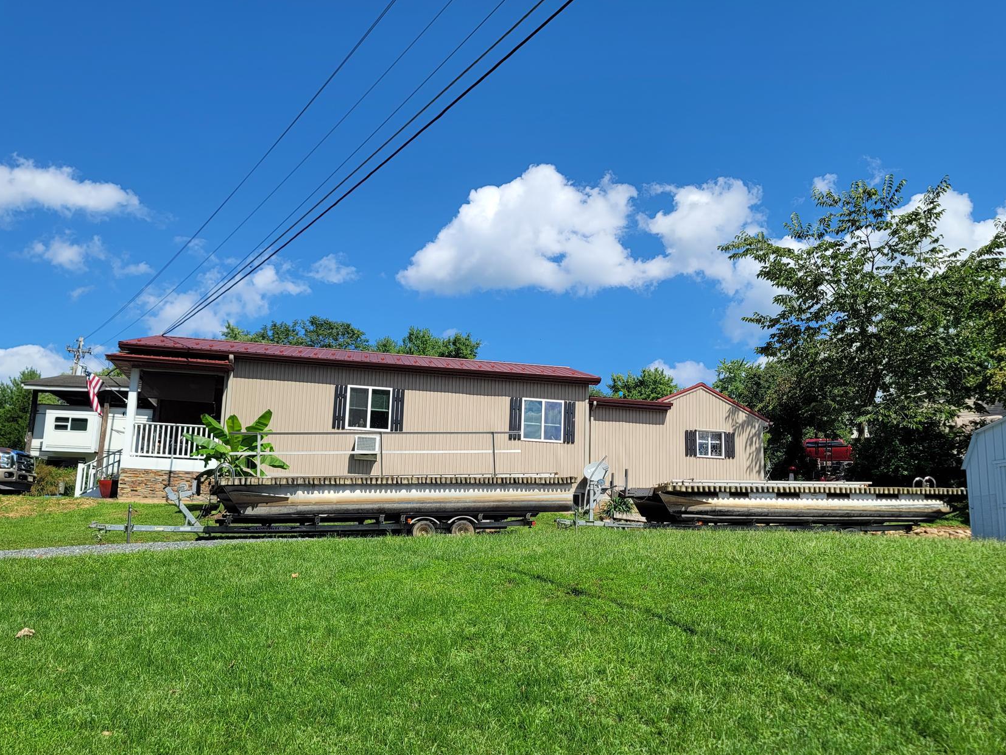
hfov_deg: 58.3
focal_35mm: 31
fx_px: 901
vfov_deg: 45.3
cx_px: 521
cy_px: 426
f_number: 1.8
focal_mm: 7
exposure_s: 1/1105
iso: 20
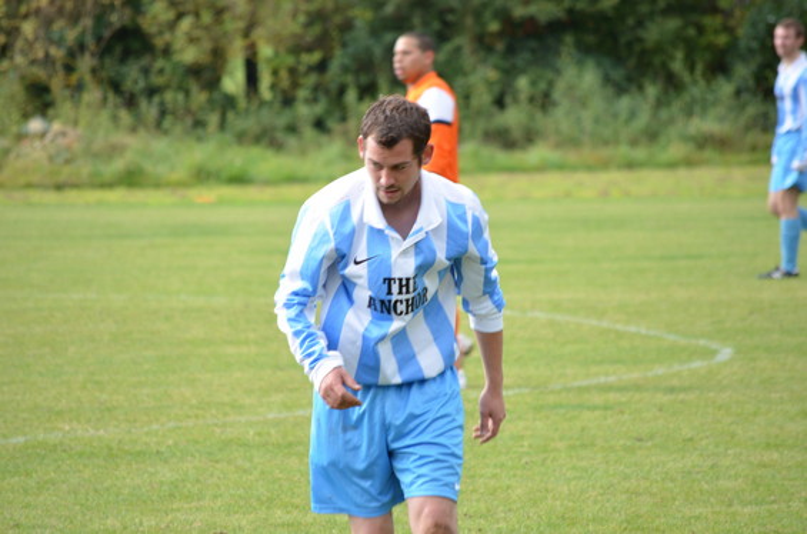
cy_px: 267
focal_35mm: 262
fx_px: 5871
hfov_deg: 7.9
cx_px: 404
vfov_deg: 5.2
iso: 100
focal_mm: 175
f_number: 5.3
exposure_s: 1/160
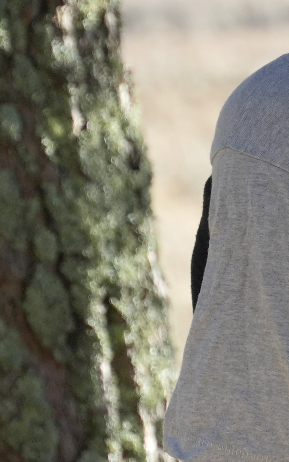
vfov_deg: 3.5
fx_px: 7658
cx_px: 194
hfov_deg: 2.2
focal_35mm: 608
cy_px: 2
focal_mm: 109
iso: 500
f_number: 5.6
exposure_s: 1/640
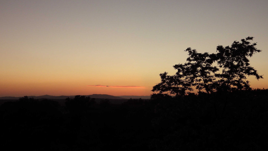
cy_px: 92
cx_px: 135
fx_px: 391
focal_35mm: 55
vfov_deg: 21.8
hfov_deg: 37.8
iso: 160
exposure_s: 1/60
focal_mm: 9
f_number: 3.8
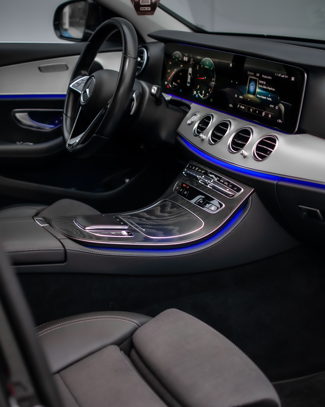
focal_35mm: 60
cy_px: 222
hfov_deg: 25.6
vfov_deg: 31.7
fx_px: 716
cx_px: 163
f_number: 1.8
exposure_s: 1/200
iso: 500
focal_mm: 35
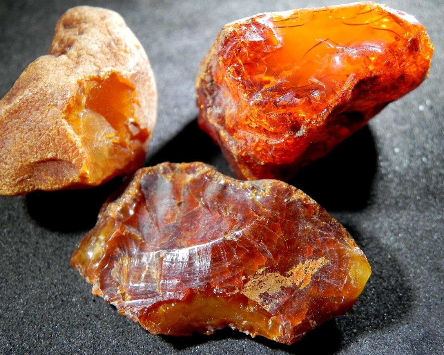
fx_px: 736
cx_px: 203
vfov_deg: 27.1
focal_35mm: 56
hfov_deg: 33.5
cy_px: 173
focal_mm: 9.2
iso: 160
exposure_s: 1/38.4
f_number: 3.5
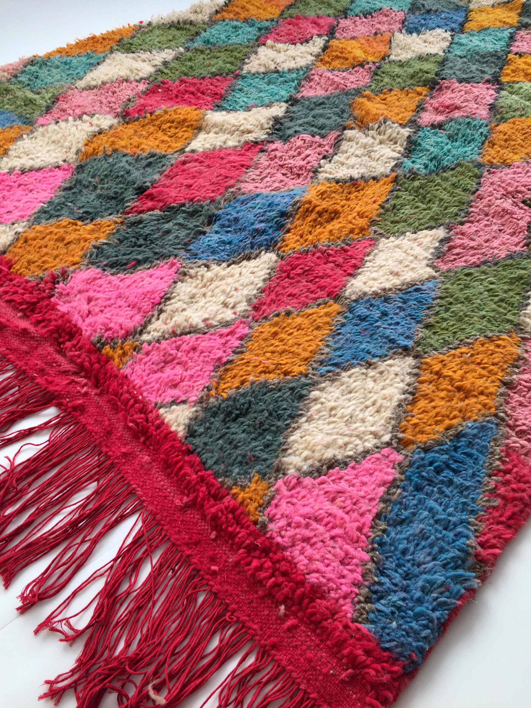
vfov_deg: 61.7
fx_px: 593
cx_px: 266
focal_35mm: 29
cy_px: 354
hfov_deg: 48.2
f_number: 2.2
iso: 40
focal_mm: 4.15
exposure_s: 1/50
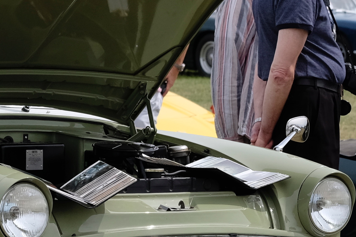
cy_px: 121
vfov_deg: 4.5
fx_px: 3025
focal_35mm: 306
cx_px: -32
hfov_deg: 6.7
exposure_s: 1/1500
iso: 400
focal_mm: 55
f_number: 5.6
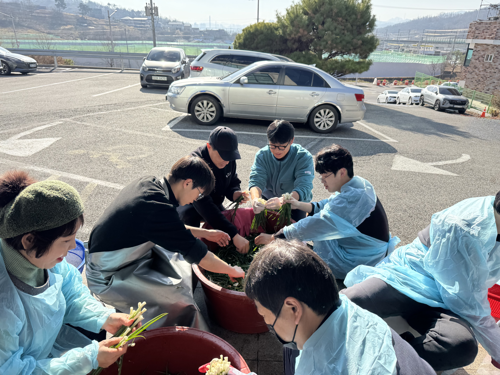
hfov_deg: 71.6
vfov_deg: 56.8
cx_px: 250
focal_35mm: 24
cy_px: 188
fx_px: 347
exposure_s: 1/2041
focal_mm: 6.76
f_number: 1.78
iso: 80
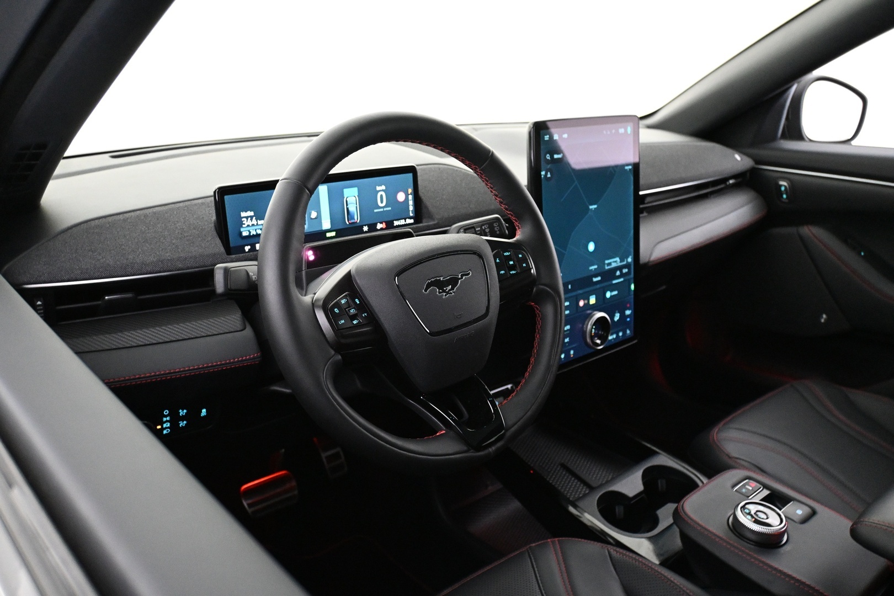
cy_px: 298
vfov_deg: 43.6
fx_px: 745
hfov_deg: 61.9
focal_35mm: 30
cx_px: 447
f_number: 3.8
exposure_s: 1/40
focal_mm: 20
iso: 4000
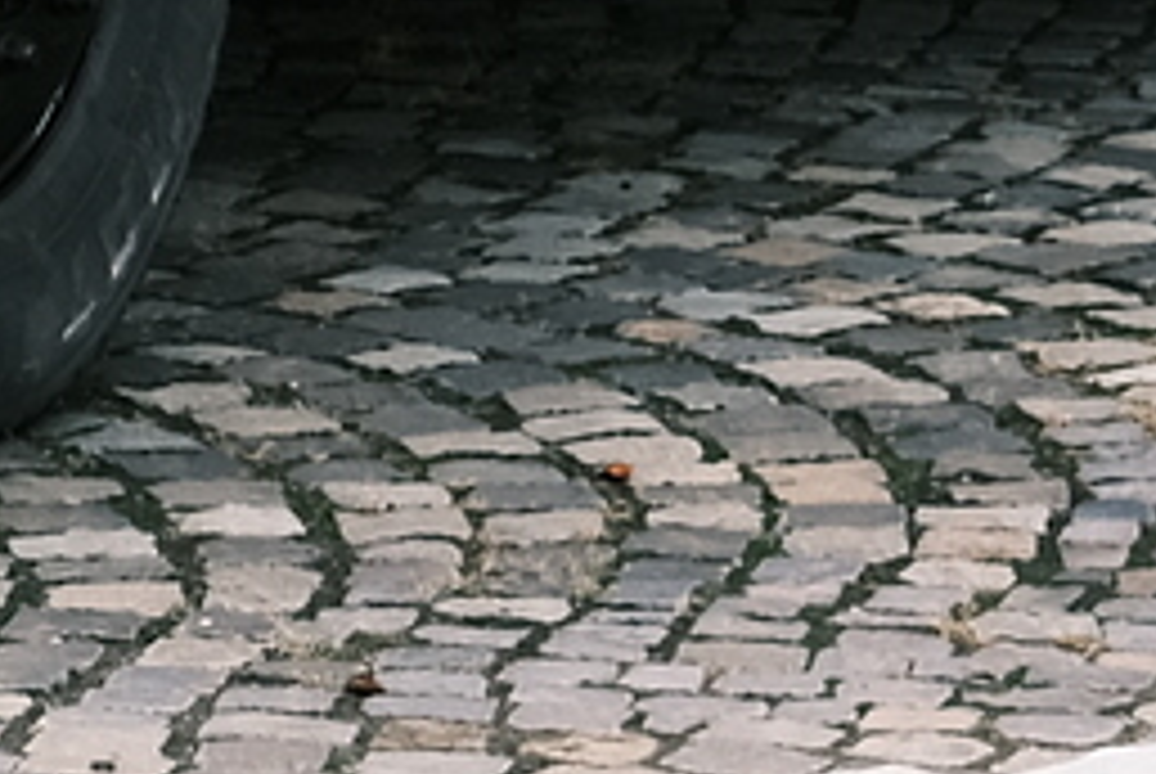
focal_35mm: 352
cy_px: -1235
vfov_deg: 3.8
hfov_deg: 5.6
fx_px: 11316
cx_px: -1815
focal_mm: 29.2
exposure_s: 1/210
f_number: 5.6
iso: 320
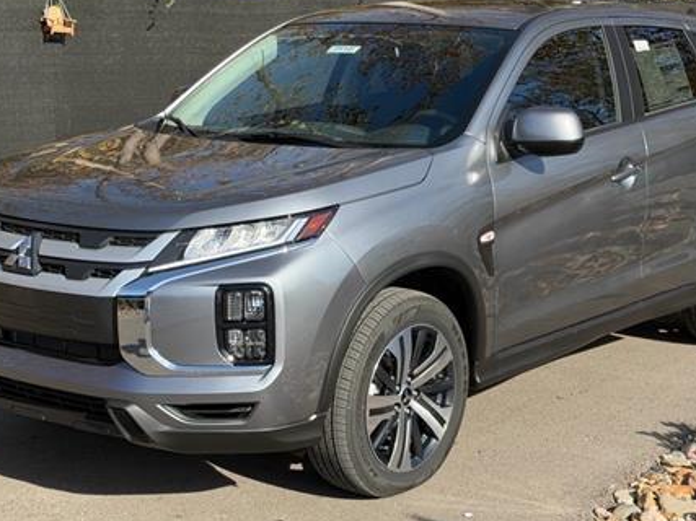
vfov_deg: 20.4
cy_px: 265
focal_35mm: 72
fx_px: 1447
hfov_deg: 27.0
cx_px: 342
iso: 80
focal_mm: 6.76
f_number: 1.78
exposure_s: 1/2762
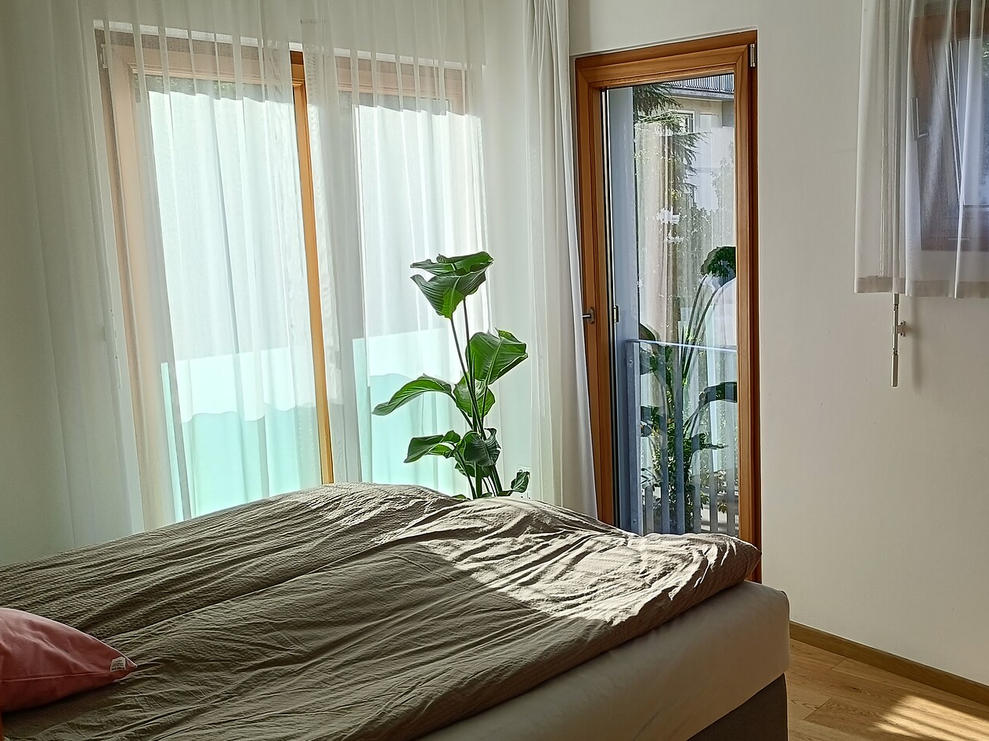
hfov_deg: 47.5
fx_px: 1086
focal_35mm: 38
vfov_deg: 37.7
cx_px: 719
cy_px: 387
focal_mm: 4.7
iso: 50
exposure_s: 1/155
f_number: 1.7
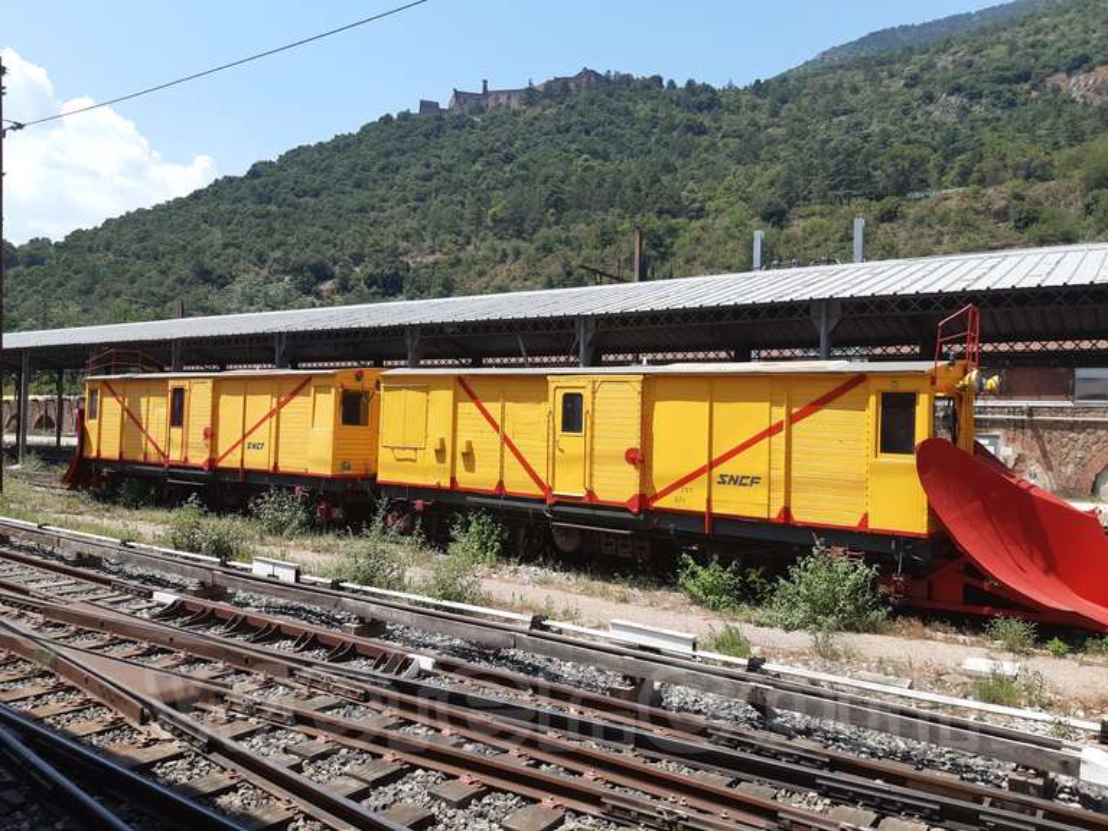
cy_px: 416
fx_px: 832
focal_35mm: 26
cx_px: 554
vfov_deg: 53.1
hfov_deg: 67.3
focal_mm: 3.92
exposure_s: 1/1346
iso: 40
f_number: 1.7
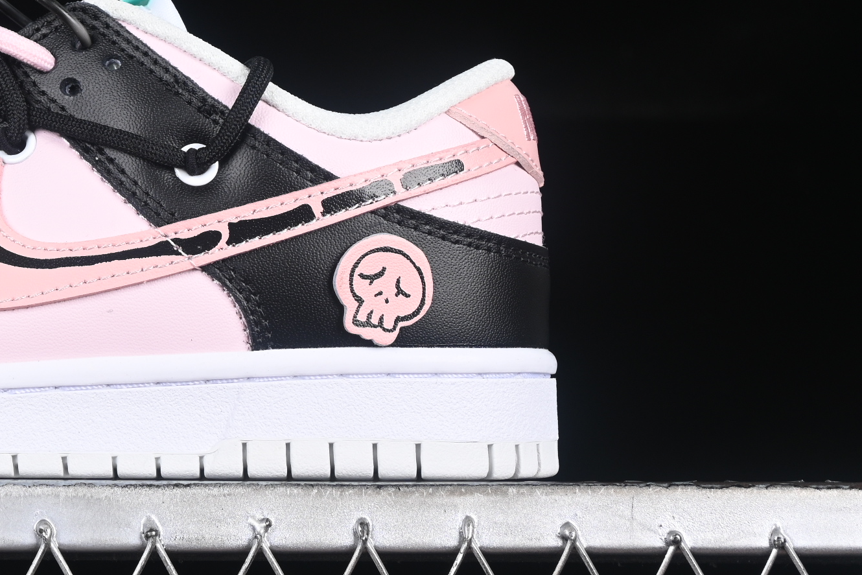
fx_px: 3759
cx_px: -32
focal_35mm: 157
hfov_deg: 12.9
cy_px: 117
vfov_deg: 8.7
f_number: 7.1
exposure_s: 1/60
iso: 160
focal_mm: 50
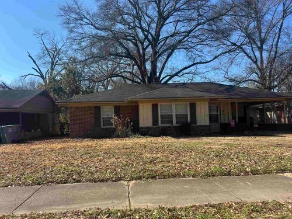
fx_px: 219
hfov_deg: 67.3
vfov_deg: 53.1
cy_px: 110
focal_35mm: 26
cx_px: 146
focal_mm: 5.7
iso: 50
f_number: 1.5
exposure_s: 1/1724
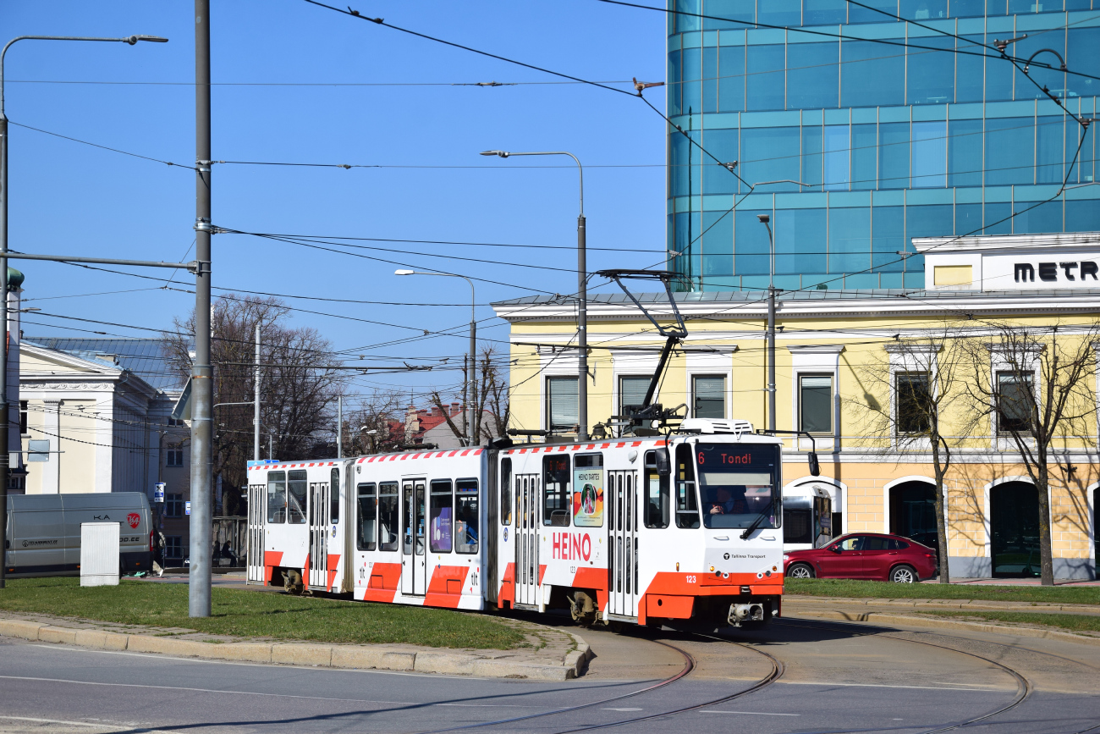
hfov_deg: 23.4
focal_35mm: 87
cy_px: 367
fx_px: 2658
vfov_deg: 15.7
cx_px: 550
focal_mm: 58
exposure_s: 1/1000
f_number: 6.3
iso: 200
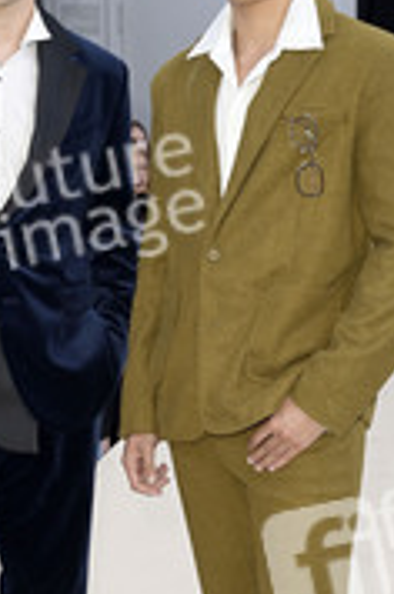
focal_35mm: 108
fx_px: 1780
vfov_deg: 18.9
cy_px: 380
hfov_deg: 12.6
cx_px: 130
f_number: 5.6
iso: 640
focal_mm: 48
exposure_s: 1/250
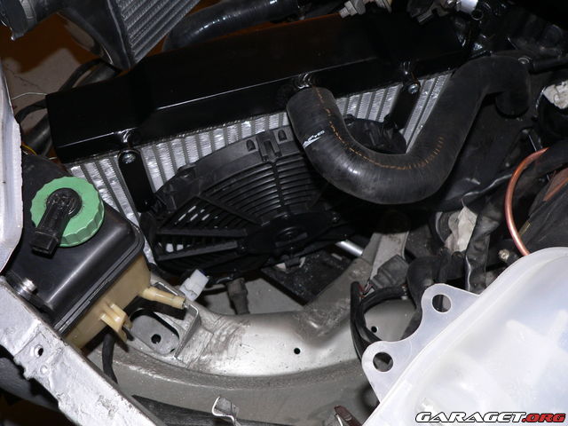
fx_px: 591
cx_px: 284
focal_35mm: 36
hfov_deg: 51.4
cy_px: 213
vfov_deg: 39.7
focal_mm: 6
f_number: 2.8
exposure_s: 1/60
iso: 100
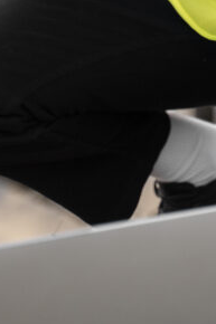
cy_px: -225
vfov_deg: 9.3
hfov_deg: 6.5
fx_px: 1910
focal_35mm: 212
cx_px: 214
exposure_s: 1/400
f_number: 2.8
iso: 400
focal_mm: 60
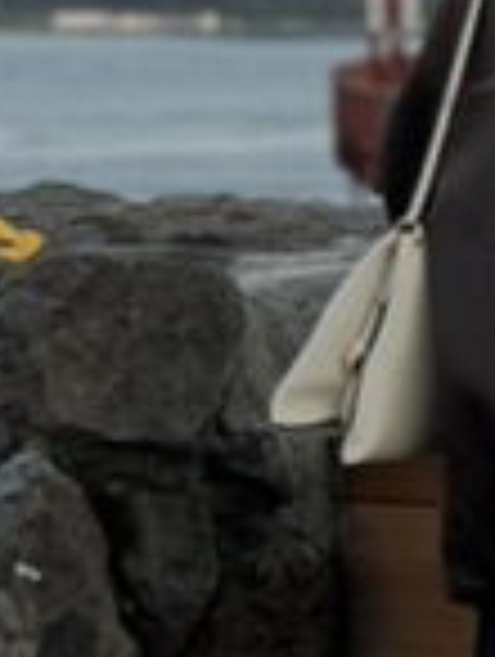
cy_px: 117
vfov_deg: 5.9
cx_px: 1120
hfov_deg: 4.4
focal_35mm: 336
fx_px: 6388
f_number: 1.78
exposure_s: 1/91
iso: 100
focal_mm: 6.76
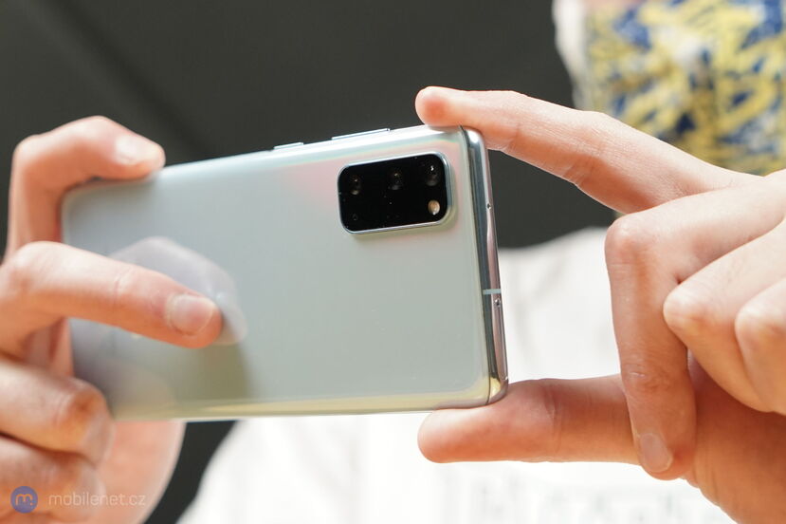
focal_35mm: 53
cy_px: 262
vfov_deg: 25.5
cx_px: 393
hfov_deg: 37.5
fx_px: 1157
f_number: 5
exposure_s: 1/200
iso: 2500
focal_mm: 53
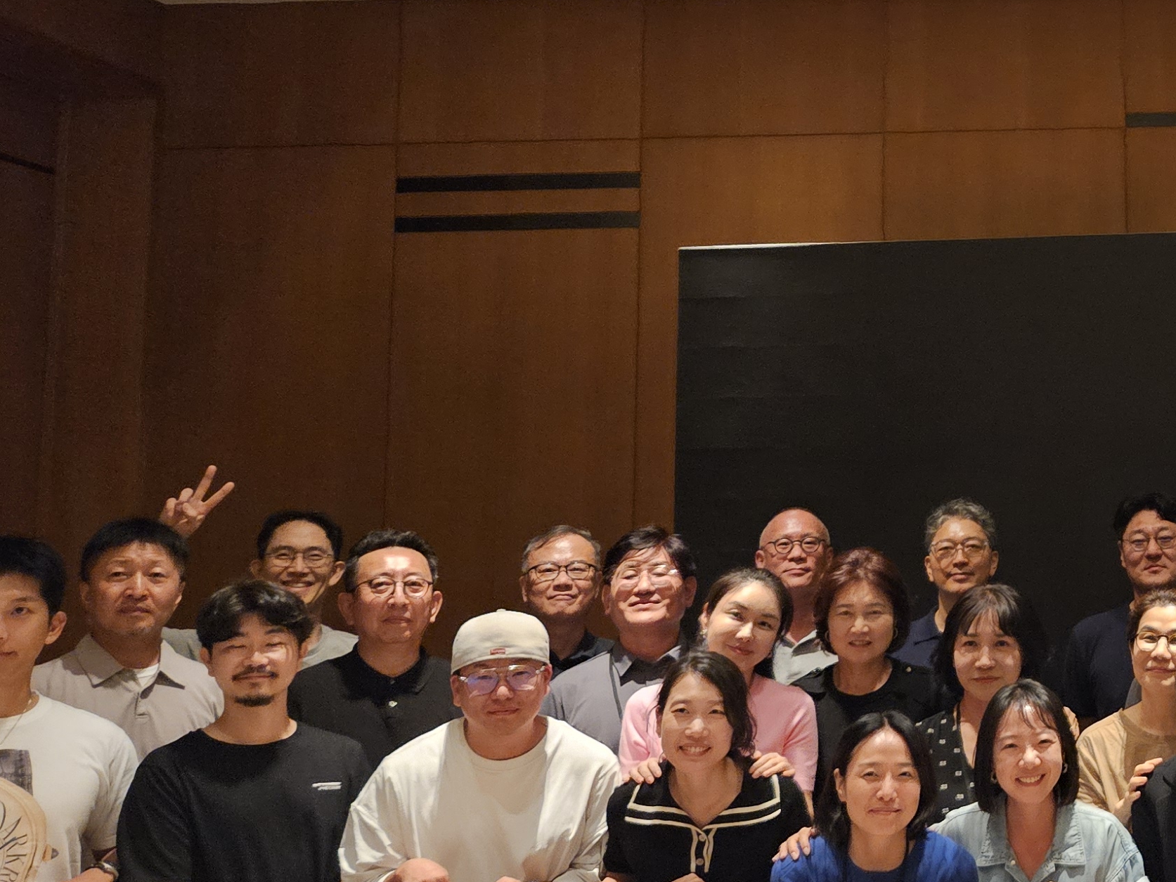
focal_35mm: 55
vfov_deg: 26.5
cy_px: 318
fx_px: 1869
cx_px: 1303
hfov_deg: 31.0
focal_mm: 5.4
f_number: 1.8
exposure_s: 1/240
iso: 1250
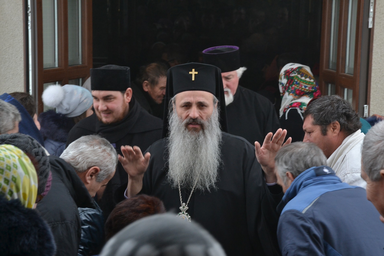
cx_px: 192
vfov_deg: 11.4
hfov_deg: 17.1
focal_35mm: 120
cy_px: 128
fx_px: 1280
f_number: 13
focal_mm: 80
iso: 800
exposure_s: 1/100
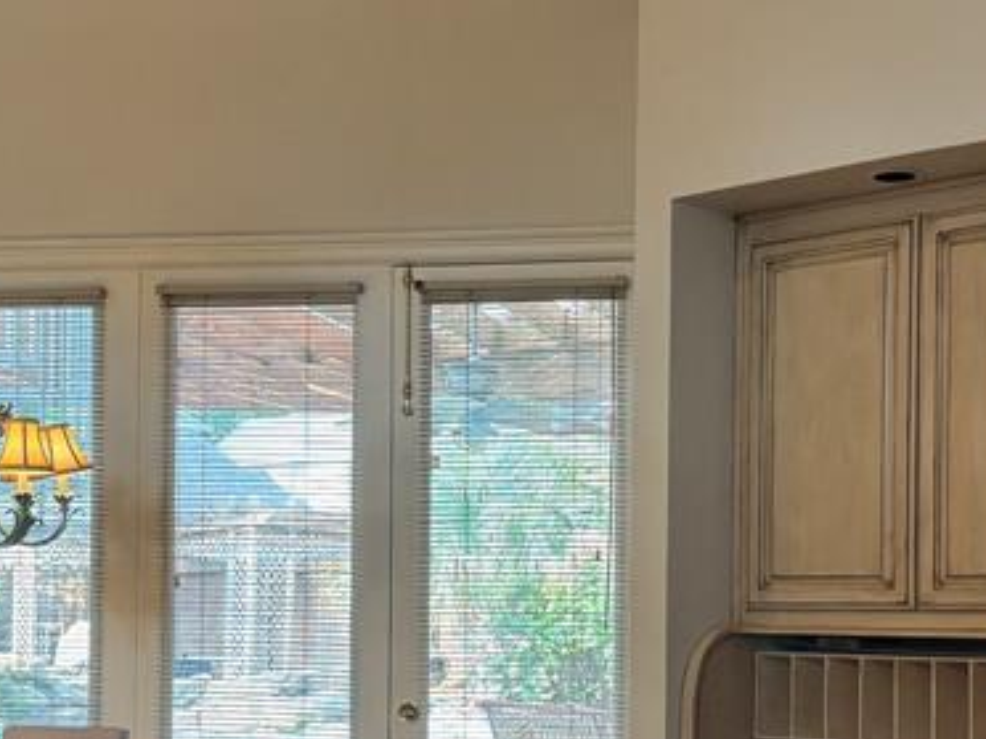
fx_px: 1880
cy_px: 569
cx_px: 554
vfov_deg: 22.0
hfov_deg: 29.4
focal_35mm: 66
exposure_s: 1/120
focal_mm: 6.76
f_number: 1.78
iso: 200
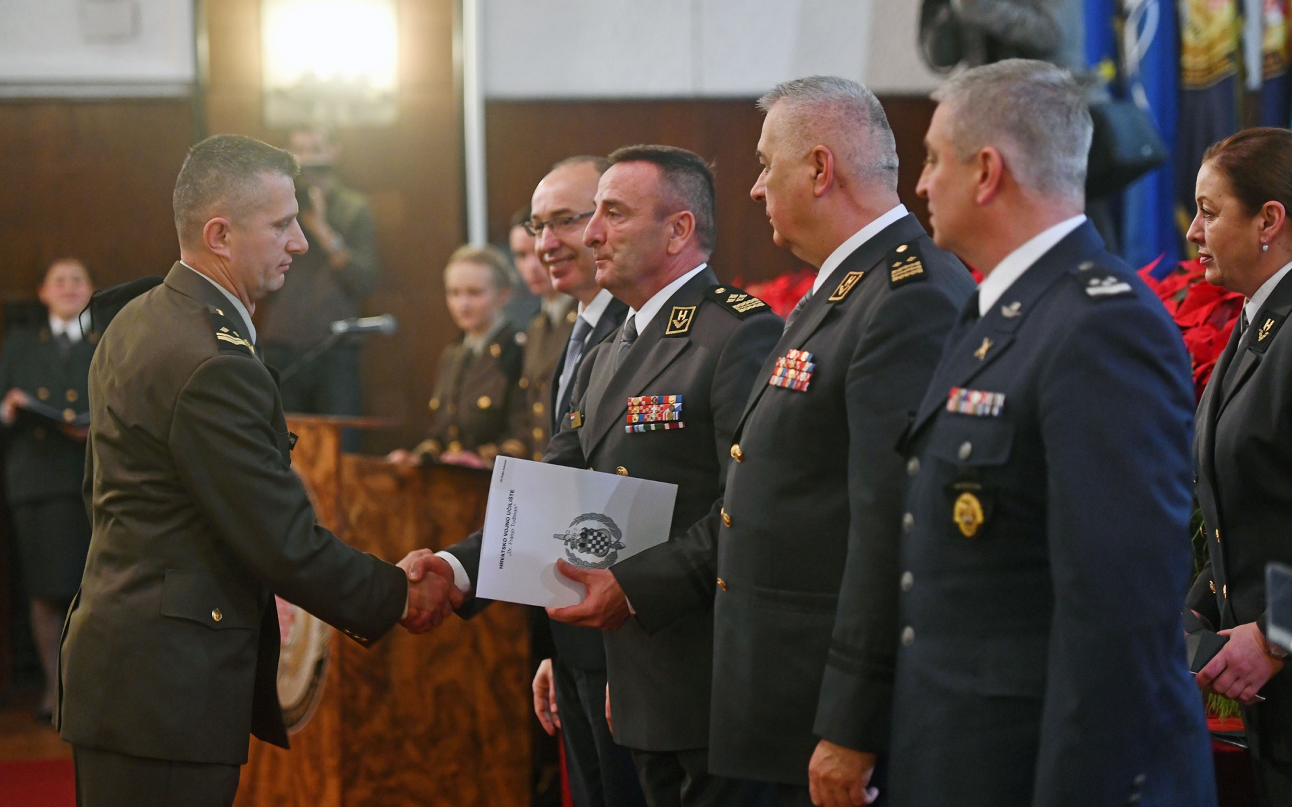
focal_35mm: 108
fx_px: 3802
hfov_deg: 19.3
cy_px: 399
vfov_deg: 12.1
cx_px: 646
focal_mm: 105
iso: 2000
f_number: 2.8
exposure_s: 1/125
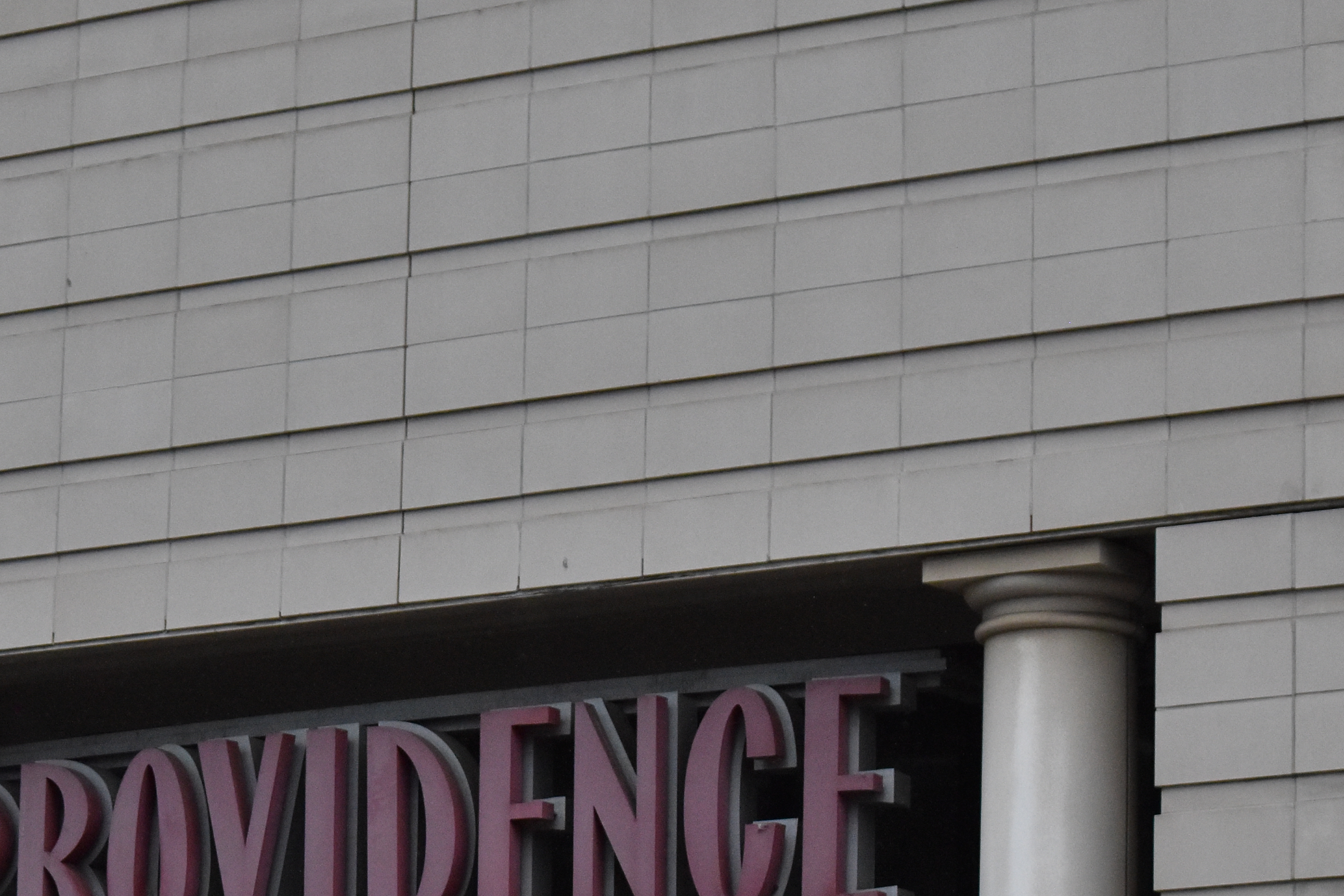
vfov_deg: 8.0
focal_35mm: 171
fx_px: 6385
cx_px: 452
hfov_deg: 12.0
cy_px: 916
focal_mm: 55
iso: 1250
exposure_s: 1/2000
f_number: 4
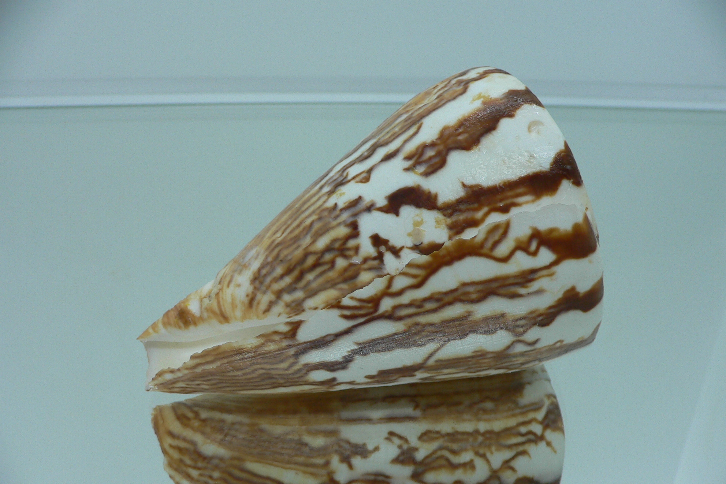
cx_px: 364
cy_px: 275
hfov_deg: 51.9
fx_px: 746
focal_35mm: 37
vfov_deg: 35.9
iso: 80
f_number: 2.8
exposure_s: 1/60
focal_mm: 4.6
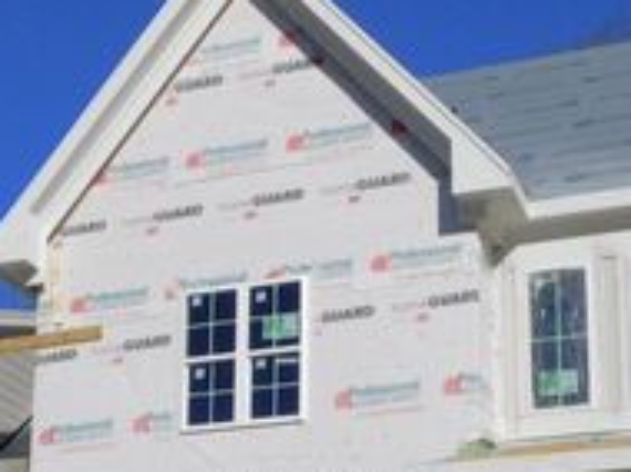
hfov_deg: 24.7
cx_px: 319
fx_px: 1438
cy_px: 480
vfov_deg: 18.1
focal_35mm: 79
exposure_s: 1/1000
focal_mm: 5.3
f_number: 6.4
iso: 125
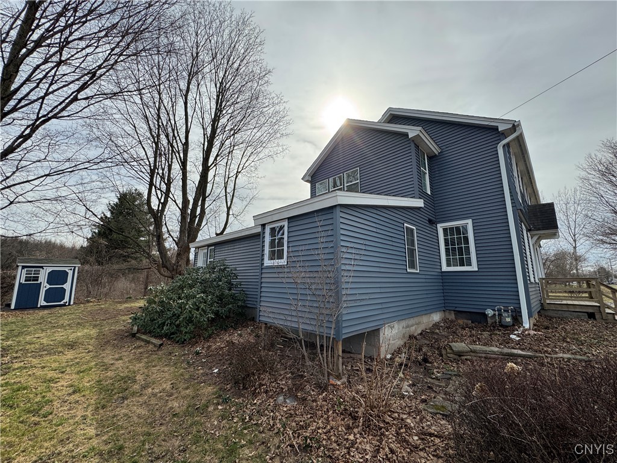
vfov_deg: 85.7
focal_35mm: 14
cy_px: 232
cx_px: 308
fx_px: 250
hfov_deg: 102.1
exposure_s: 1/1536
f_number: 2.2
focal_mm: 2.22
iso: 50
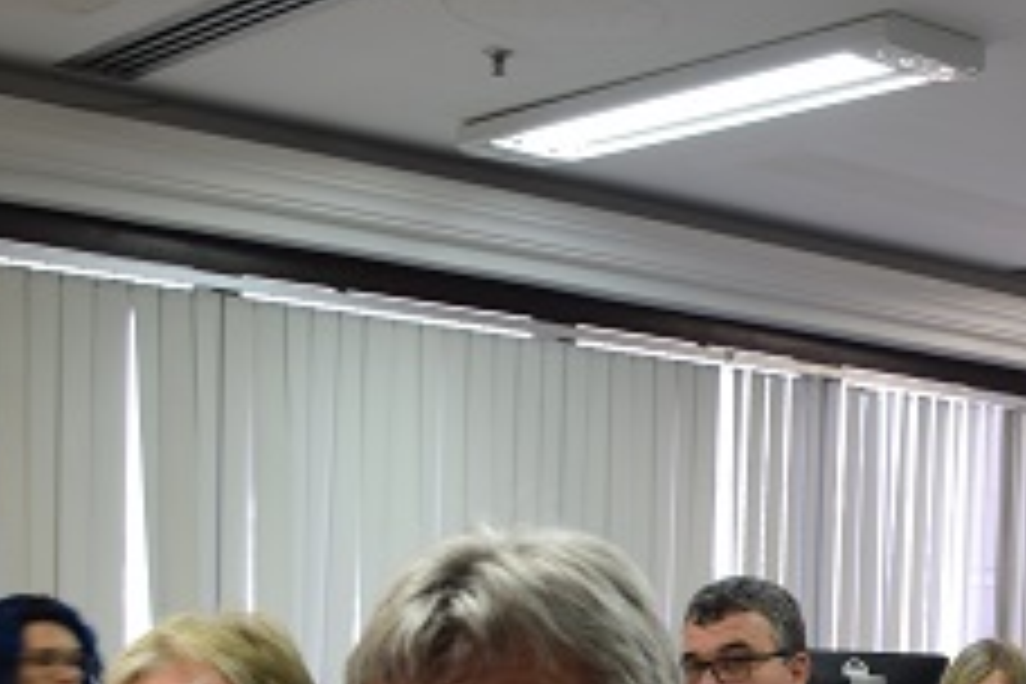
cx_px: 896
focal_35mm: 71
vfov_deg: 18.1
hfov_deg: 27.6
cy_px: 842
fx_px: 2023
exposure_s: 1/13
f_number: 4
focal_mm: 18
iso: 100
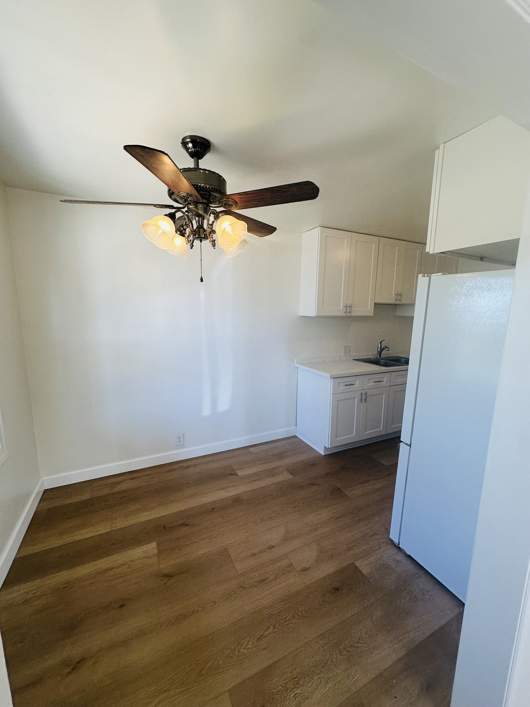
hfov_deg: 85.7
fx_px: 286
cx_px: 265
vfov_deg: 102.1
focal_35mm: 14
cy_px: 354
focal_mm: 2.22
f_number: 2.2
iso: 125
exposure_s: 1/120
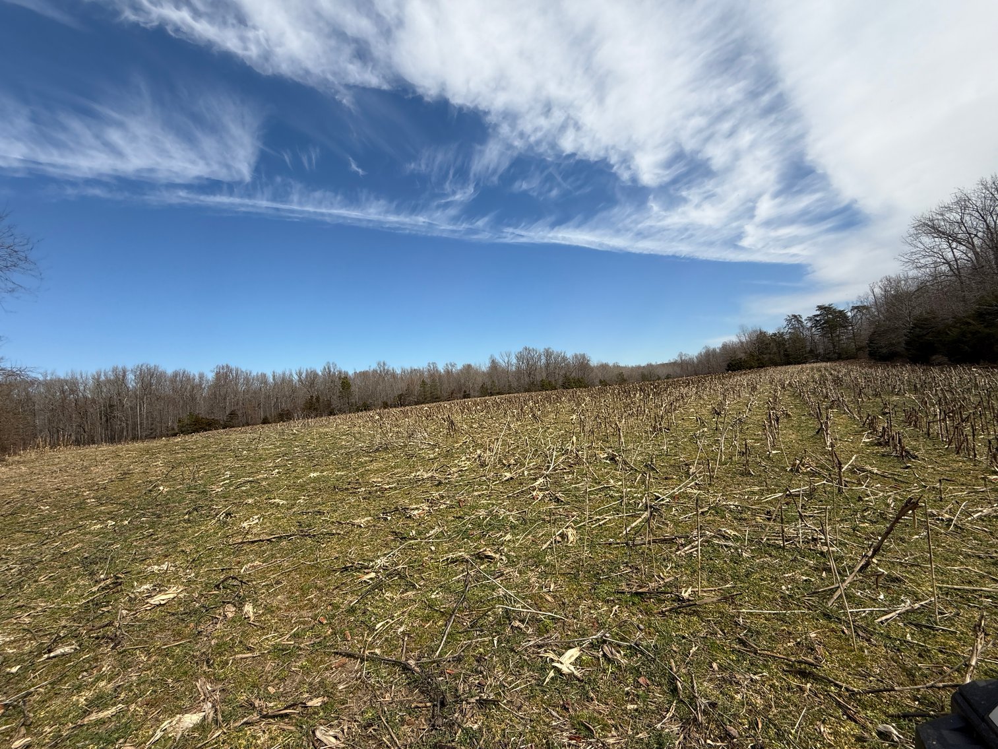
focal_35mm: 14
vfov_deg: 85.7
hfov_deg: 102.1
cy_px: 374
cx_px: 499
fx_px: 404
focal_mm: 2.22
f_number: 2.2
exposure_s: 1/2506
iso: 50
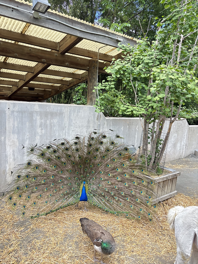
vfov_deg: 67.3
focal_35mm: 26
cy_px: 132
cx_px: 99
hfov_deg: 53.1
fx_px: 198
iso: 50
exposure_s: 1/343
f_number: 1.6
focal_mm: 5.96
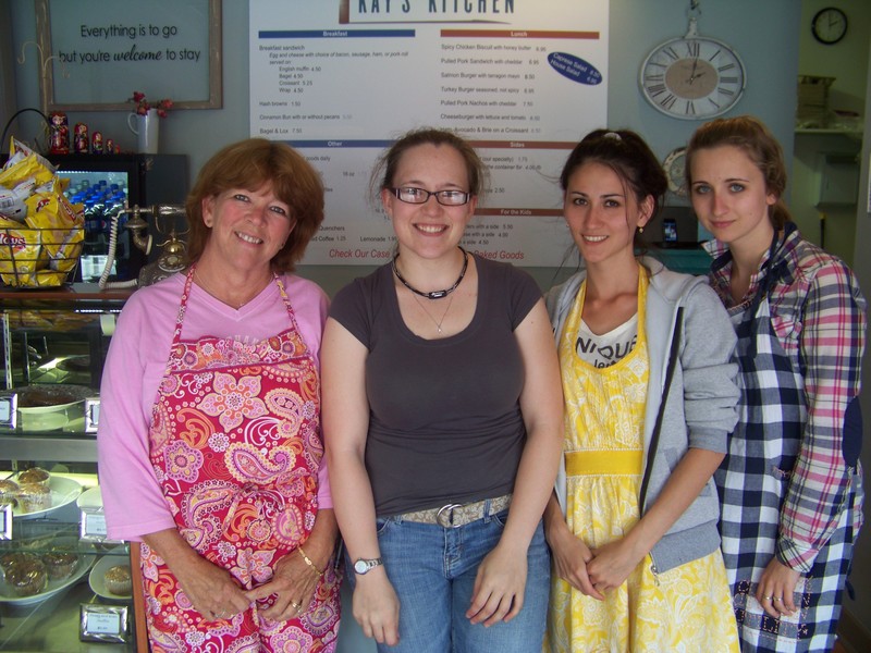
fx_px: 906
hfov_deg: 51.4
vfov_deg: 39.7
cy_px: 326
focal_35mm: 36
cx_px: 436
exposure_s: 1/30
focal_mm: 5.85
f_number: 2.8
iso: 65
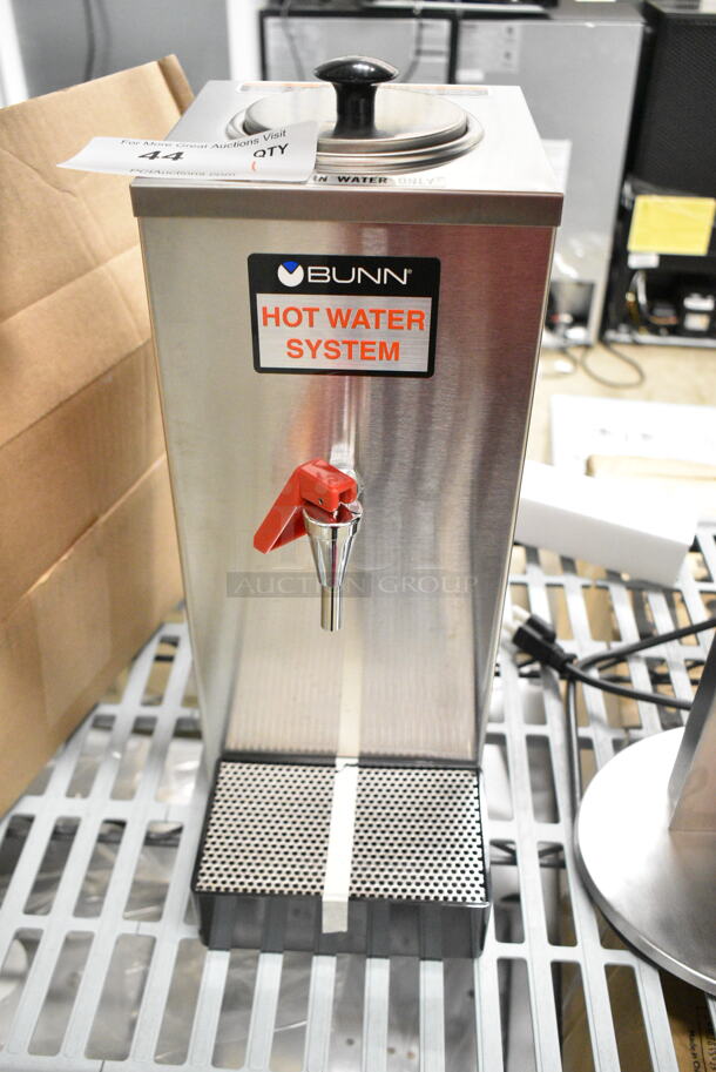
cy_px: 536
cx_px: 358
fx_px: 983
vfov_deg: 57.2
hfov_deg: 40.0
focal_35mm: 33
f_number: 5
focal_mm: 22
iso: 6400
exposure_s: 1/100
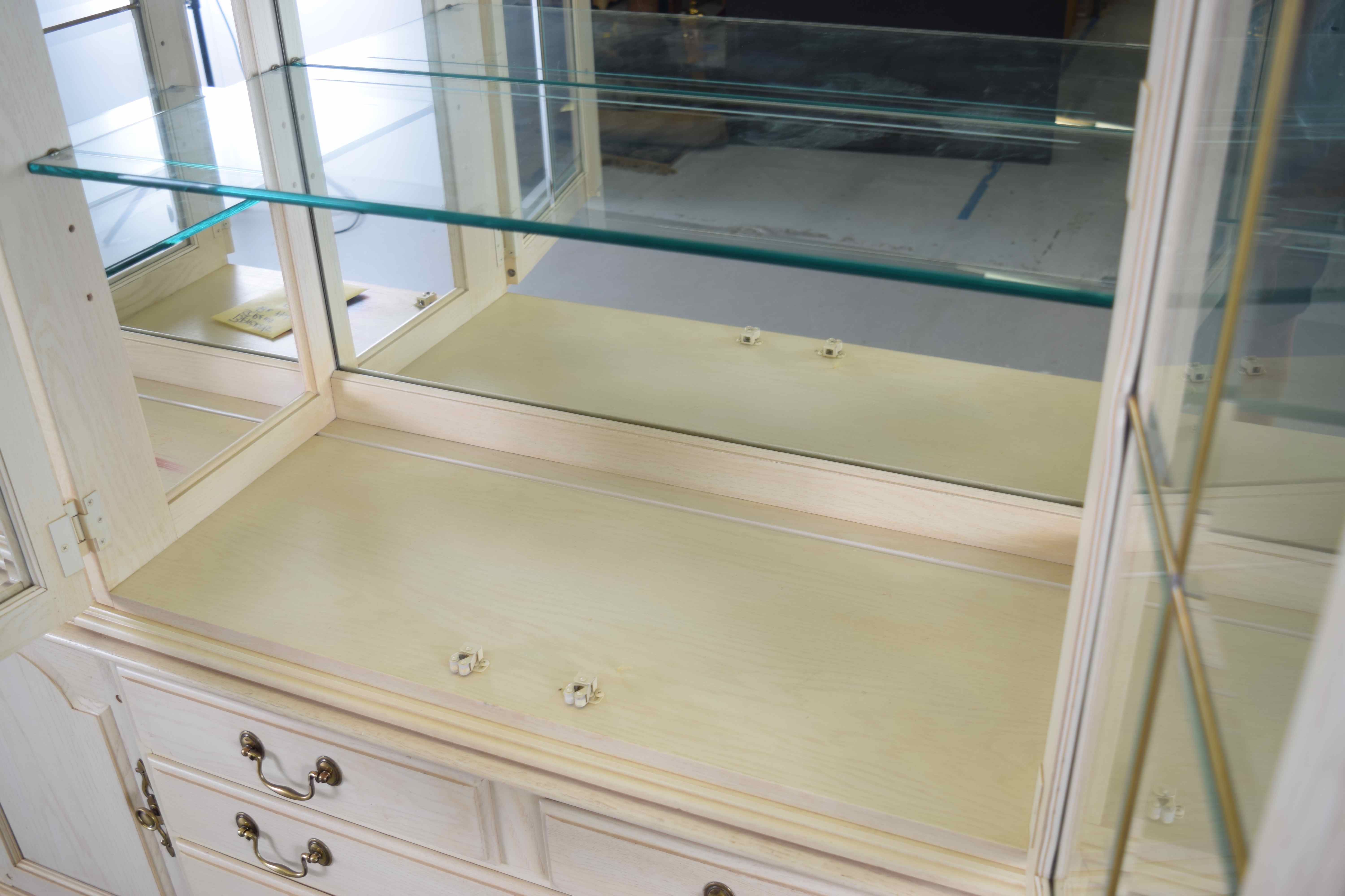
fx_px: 1289
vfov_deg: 38.4
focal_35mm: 34
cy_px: 448
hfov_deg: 55.1
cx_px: 672
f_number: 3.8
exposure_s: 1/20
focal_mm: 23
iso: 100
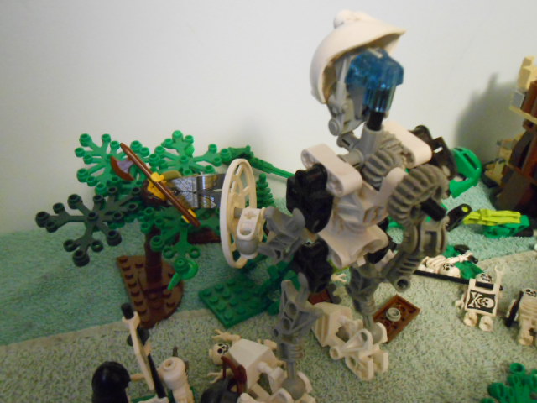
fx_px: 465
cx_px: 268
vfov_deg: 46.8
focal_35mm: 30
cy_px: 202
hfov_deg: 60.0
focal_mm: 5.3
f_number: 3.8
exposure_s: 1/2.5
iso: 800
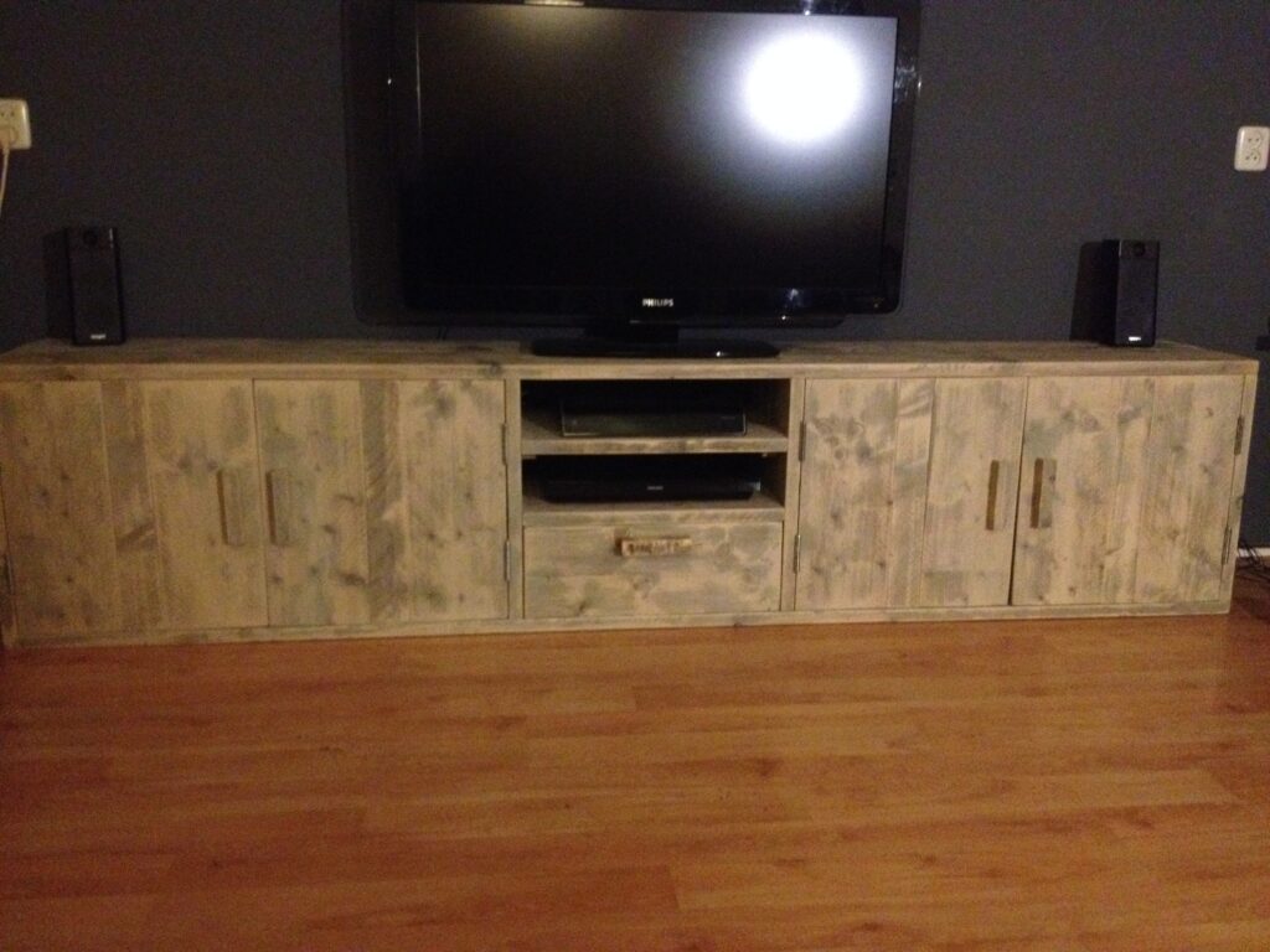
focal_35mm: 35
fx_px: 1284
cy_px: 476
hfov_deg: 52.6
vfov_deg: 40.7
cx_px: 635
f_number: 2.4
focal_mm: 4.28
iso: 800
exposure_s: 1/15
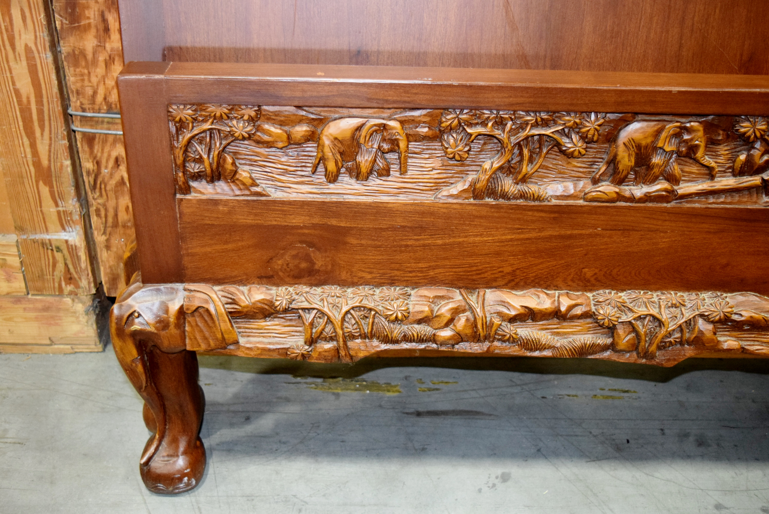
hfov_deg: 47.9
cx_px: 384
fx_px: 866
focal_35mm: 40
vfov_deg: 33.1
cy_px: 257
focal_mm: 27
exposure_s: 1/30
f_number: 4
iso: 2200
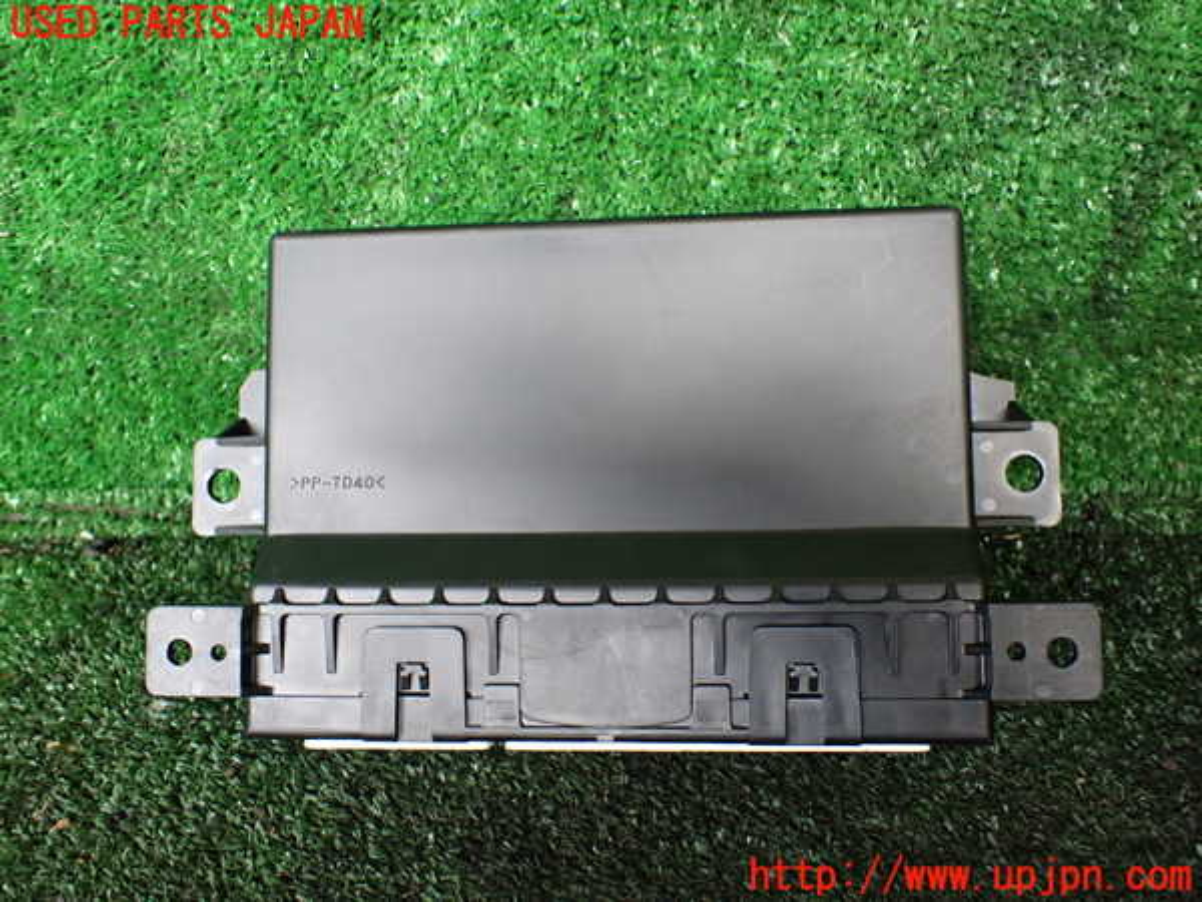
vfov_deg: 46.8
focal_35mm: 30
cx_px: 601
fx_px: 1042
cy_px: 451
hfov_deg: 60.0
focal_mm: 5.4
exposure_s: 1/125
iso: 500
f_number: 2.3
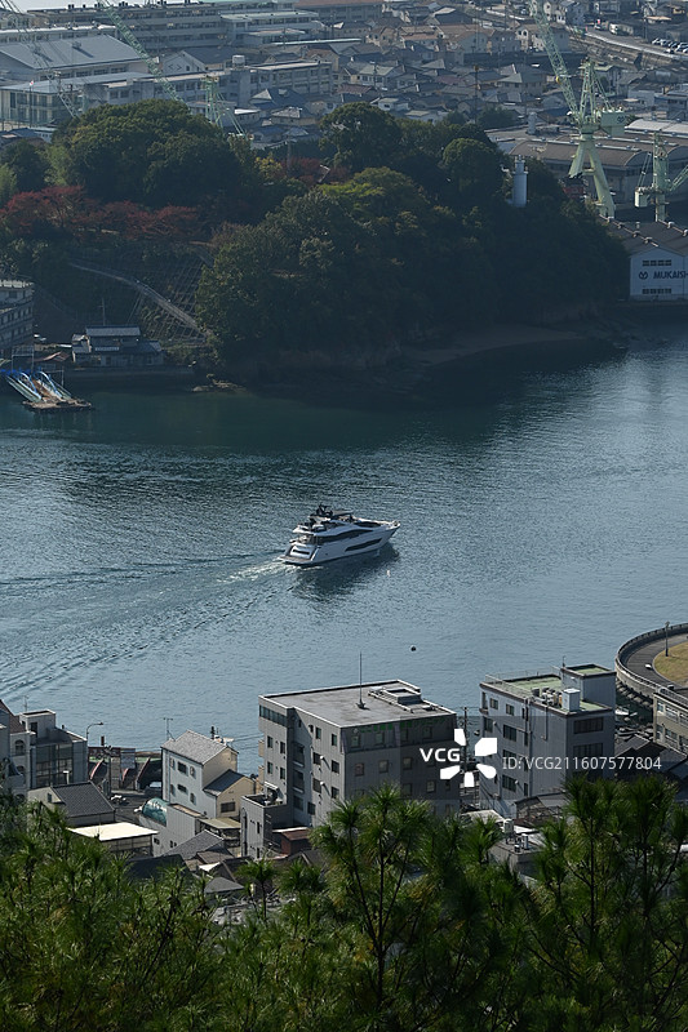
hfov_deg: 8.3
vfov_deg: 12.5
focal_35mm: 165
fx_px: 4732
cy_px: 516
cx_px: 344
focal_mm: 110
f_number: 11
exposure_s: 1/500
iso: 250
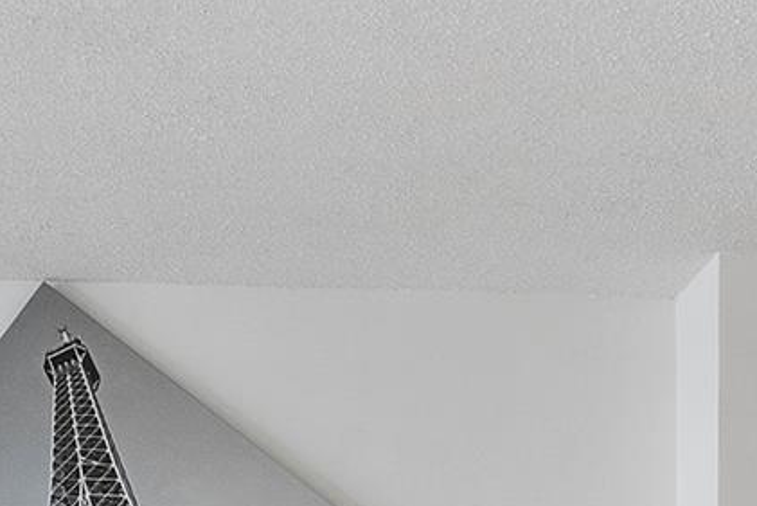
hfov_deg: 35.0
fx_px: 1199
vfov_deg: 20.7
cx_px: 329
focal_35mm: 57
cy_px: 729
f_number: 18
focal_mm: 10
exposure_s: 1/40
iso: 250
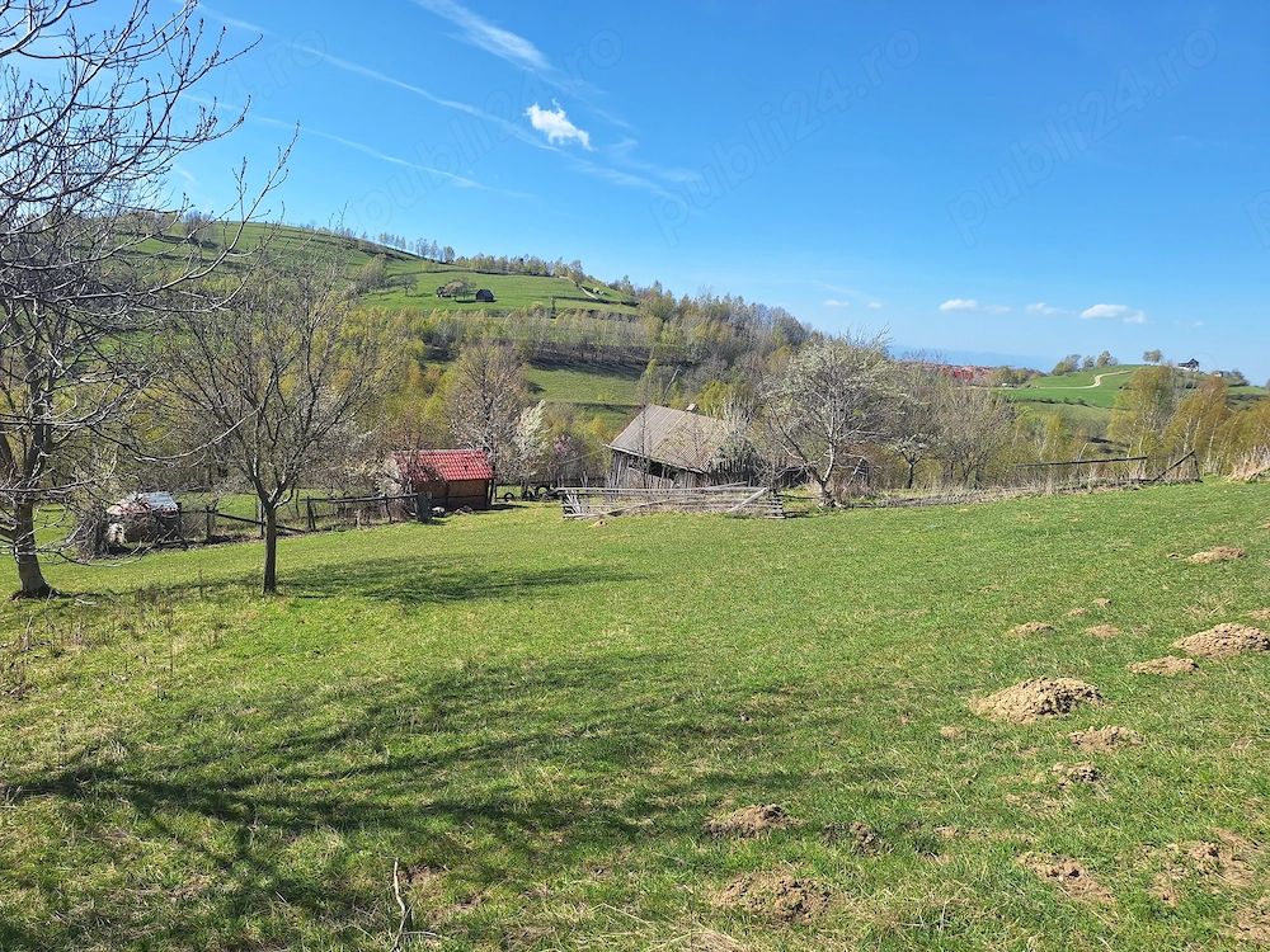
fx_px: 844
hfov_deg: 73.9
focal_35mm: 23
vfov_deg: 58.9
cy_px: 476
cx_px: 635
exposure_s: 1/2273
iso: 40
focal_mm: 5.54
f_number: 1.8
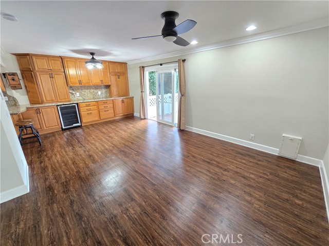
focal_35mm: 13
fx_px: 124
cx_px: 164
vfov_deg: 89.9
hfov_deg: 106.2
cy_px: 123
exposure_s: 1/60
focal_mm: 2.2
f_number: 2.2
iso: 640
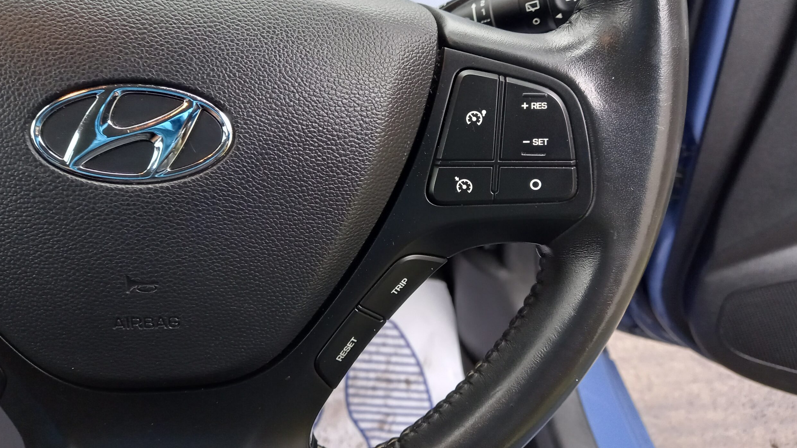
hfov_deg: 67.9
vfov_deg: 41.2
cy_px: 168
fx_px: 592
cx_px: 395
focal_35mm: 28
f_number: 2
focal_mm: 4.6
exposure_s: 1/24
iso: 320
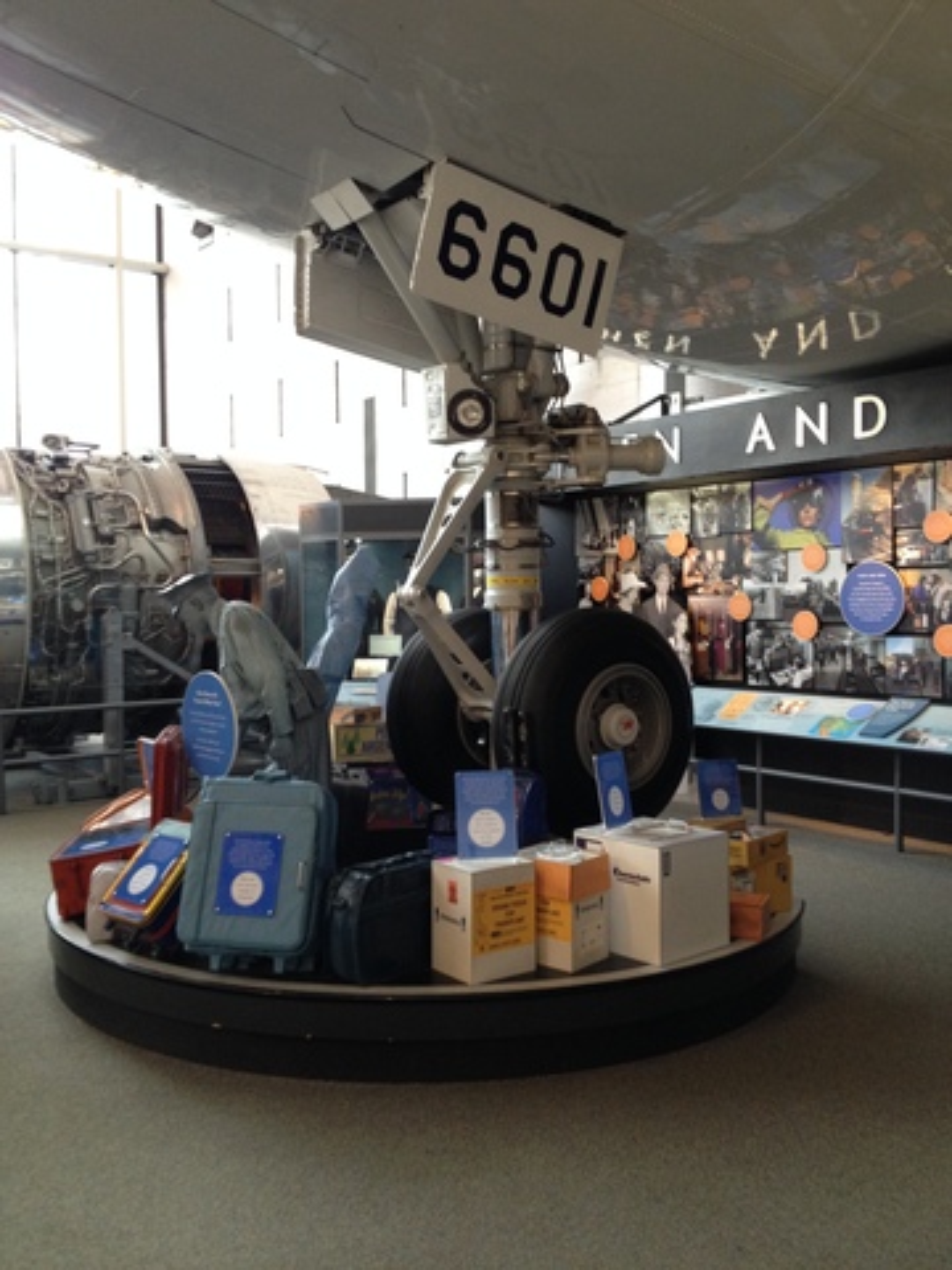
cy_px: 635
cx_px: 476
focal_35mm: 35
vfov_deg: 52.6
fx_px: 1283
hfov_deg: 40.7
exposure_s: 1/20
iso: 125
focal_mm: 4.28
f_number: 2.4
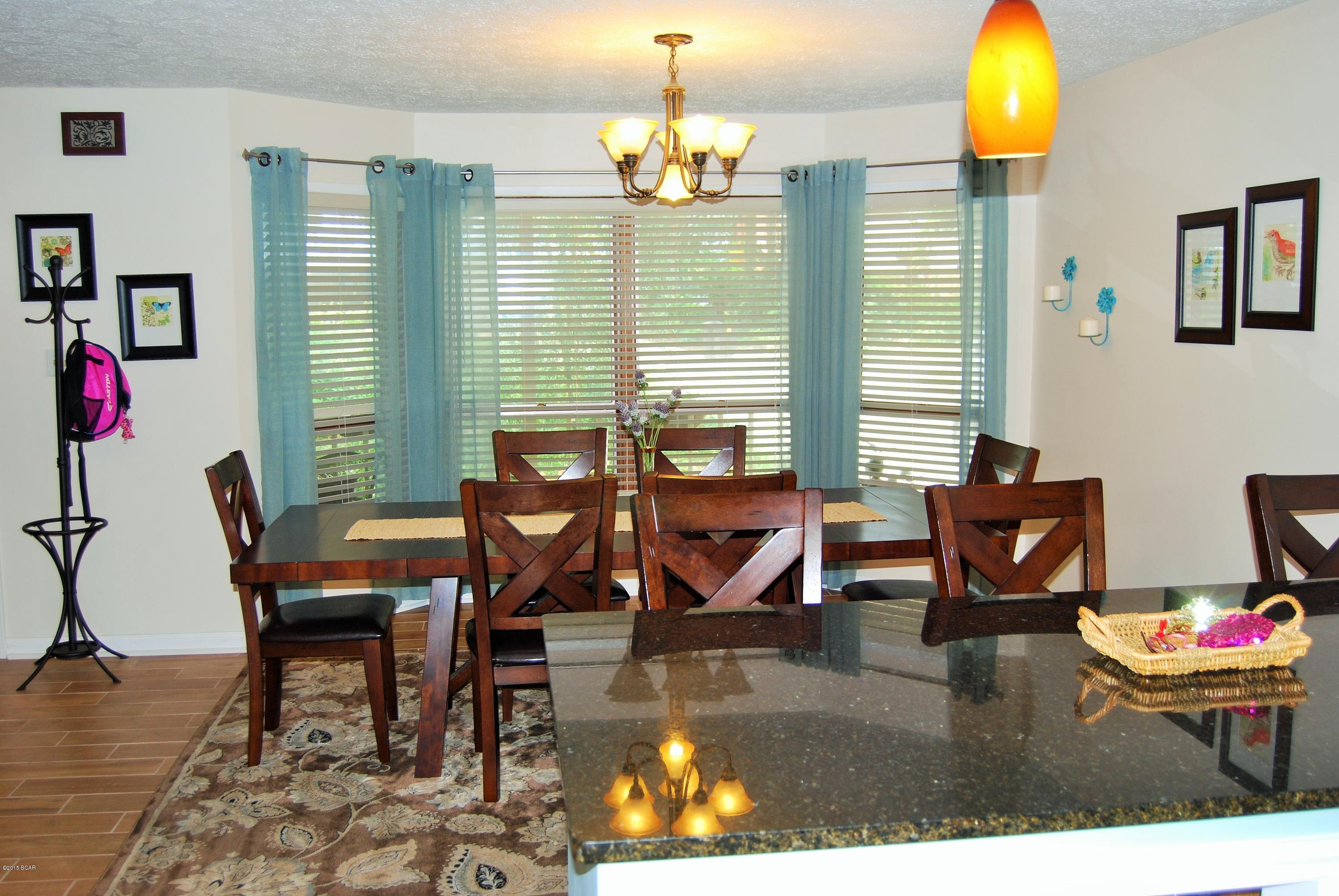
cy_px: 448
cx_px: 670
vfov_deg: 40.1
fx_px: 1229
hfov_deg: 57.2
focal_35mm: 33
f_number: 3.8
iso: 200
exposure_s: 1/60
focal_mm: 22
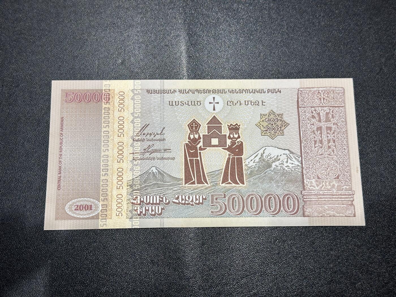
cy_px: 148
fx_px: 549
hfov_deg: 39.7
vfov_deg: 30.3
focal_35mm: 48
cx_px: 198
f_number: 1.78
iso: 80
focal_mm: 6.86
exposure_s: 1/50
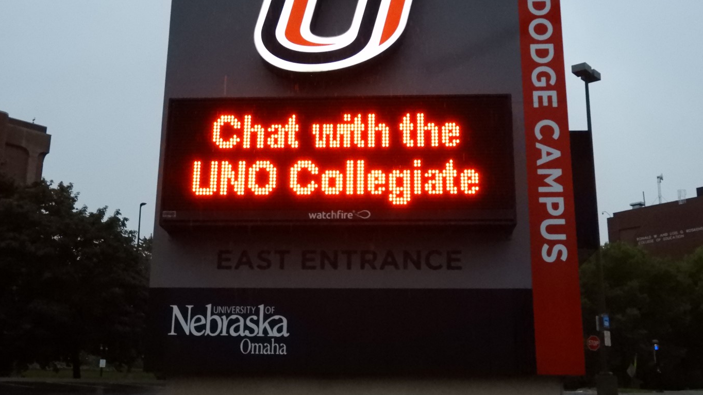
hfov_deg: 44.6
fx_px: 857
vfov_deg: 26.0
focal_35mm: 46
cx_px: 340
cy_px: 186
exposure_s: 1/200
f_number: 3.8
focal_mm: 7.2
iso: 1600
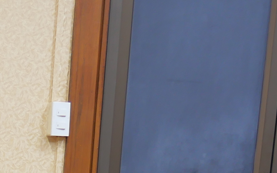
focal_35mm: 133
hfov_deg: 14.6
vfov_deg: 9.0
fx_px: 1004
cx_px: -141
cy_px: 398
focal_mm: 14
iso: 200
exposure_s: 1/4
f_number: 3.6
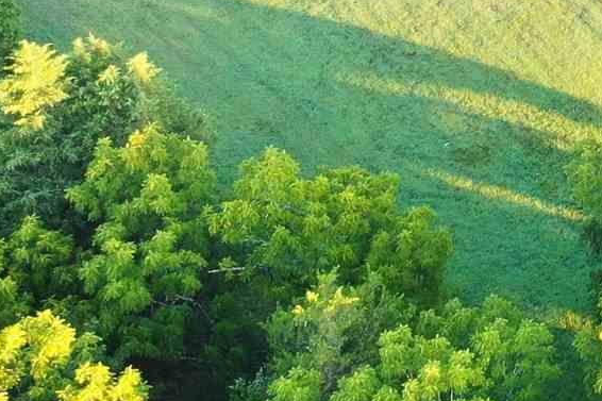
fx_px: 2541
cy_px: -244
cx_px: 1170
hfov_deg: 12.1
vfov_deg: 8.8
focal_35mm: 152
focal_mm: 10.26
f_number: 3.5
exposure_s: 1/50
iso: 100
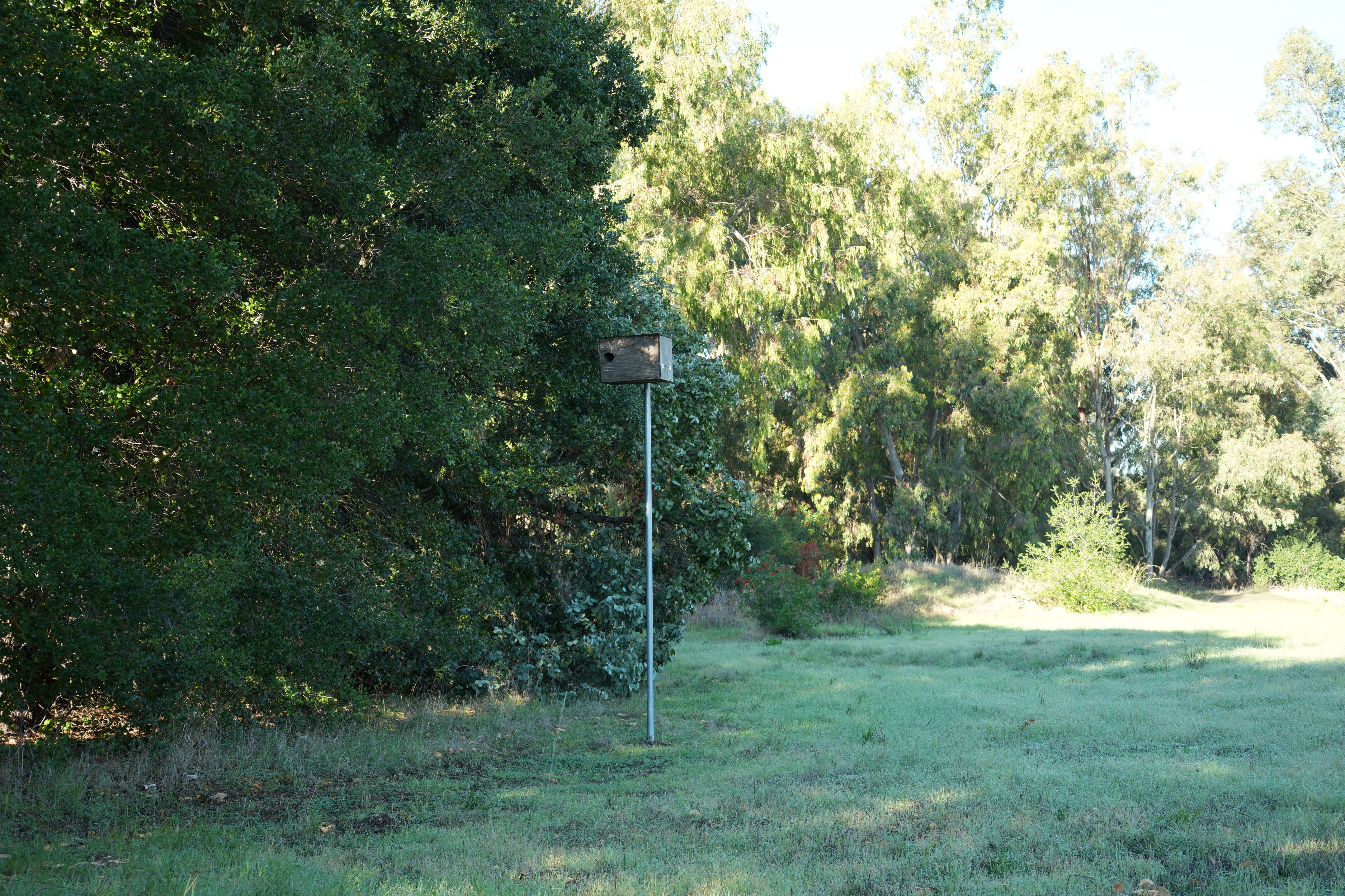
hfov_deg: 39.6
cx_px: 672
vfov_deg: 27.0
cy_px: 448
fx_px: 1868
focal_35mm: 50
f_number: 5
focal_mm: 50
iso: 320
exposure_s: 1/160
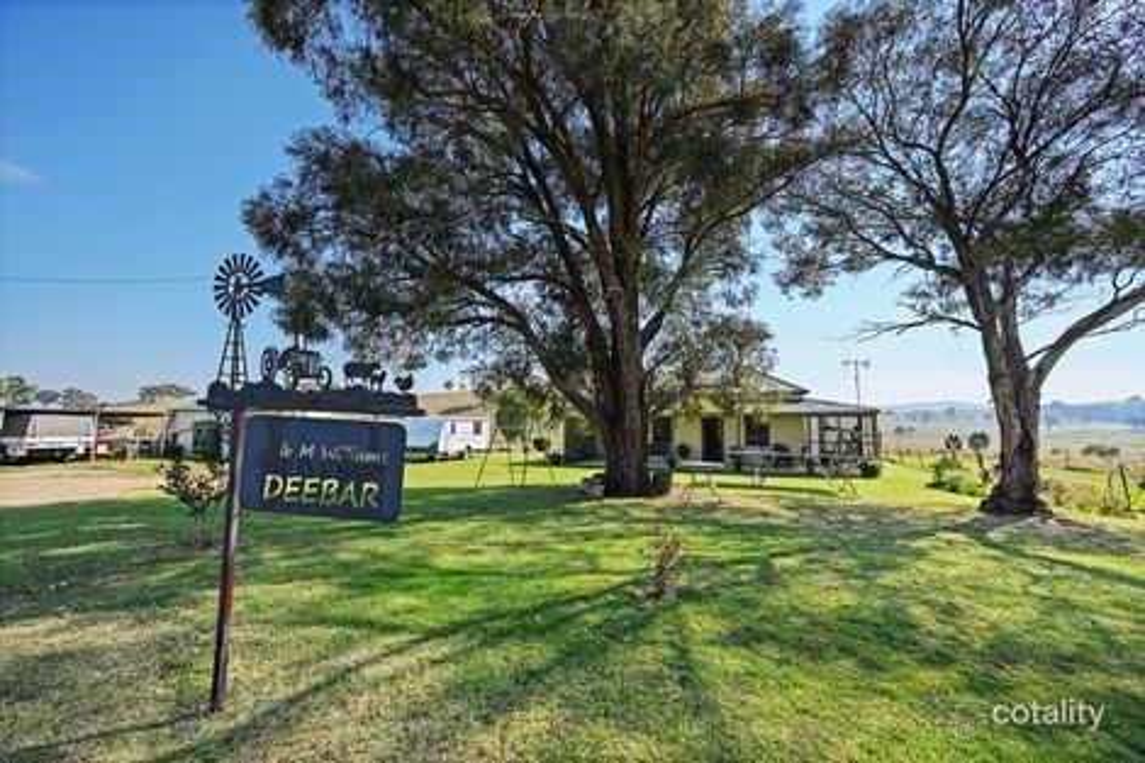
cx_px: 572
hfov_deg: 104.3
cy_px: 382
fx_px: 445
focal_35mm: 14
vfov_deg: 81.2
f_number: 8
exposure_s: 1/250
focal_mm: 14
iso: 400
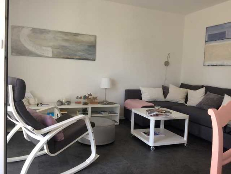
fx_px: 194
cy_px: 87
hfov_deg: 61.7
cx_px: 116
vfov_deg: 48.2
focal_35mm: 29
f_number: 2.2
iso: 32
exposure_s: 1/33
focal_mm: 4.15
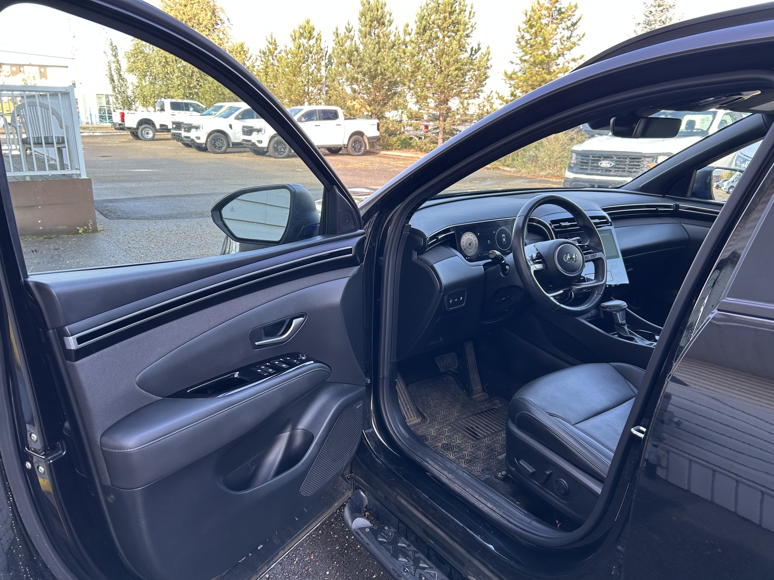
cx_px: 387
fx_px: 581
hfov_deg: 67.3
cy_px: 290
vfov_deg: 53.1
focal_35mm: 26
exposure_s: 1/156
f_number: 1.5
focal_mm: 5.7
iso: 40
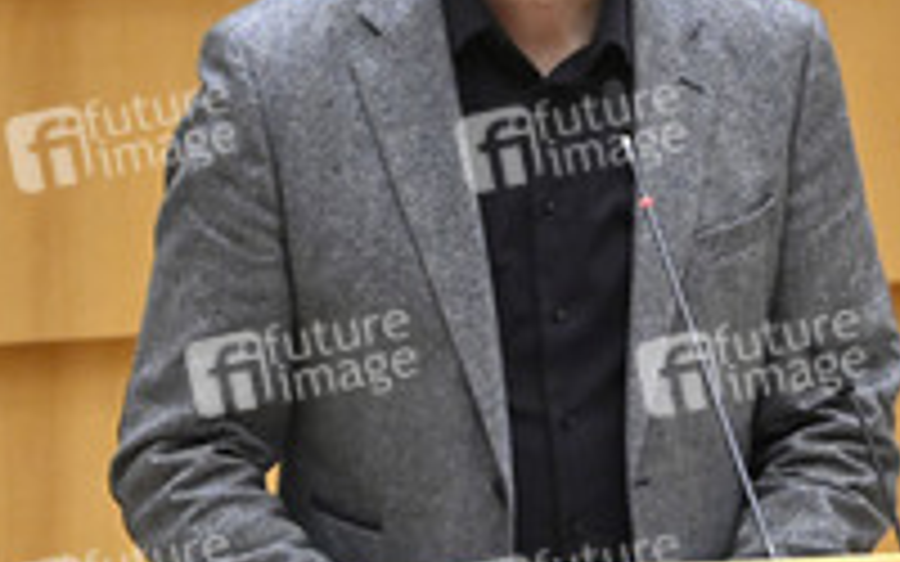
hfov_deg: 1.8
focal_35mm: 1147
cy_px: 252
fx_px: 28134
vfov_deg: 1.1
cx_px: 630
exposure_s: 1/640
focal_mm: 500
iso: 5000
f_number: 6
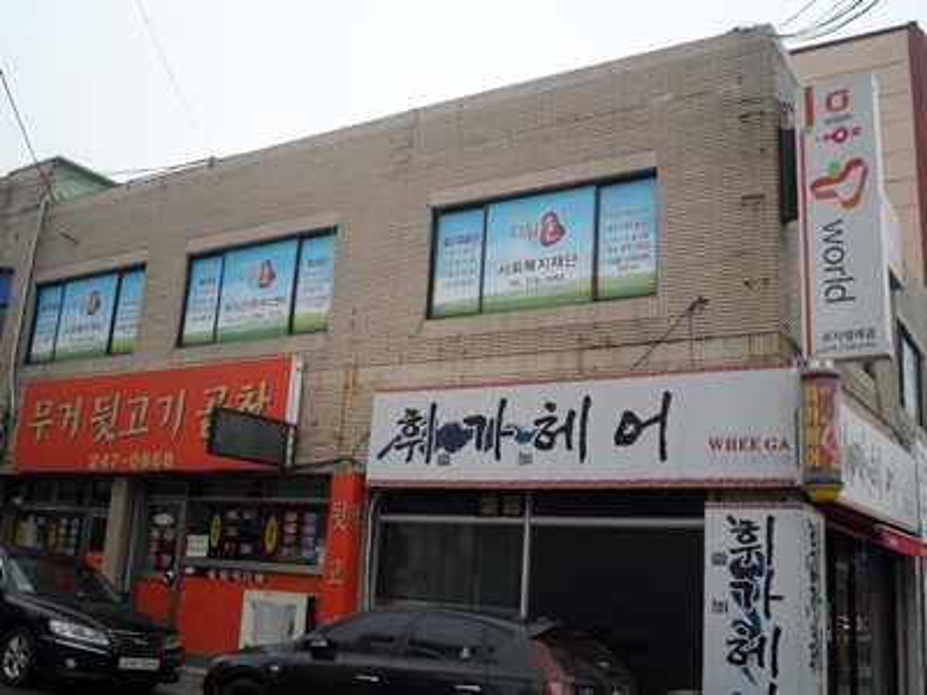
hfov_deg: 51.4
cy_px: 348
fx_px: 964
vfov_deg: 39.7
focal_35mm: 36
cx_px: 464
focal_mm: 6.5
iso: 80
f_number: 3
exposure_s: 1/60
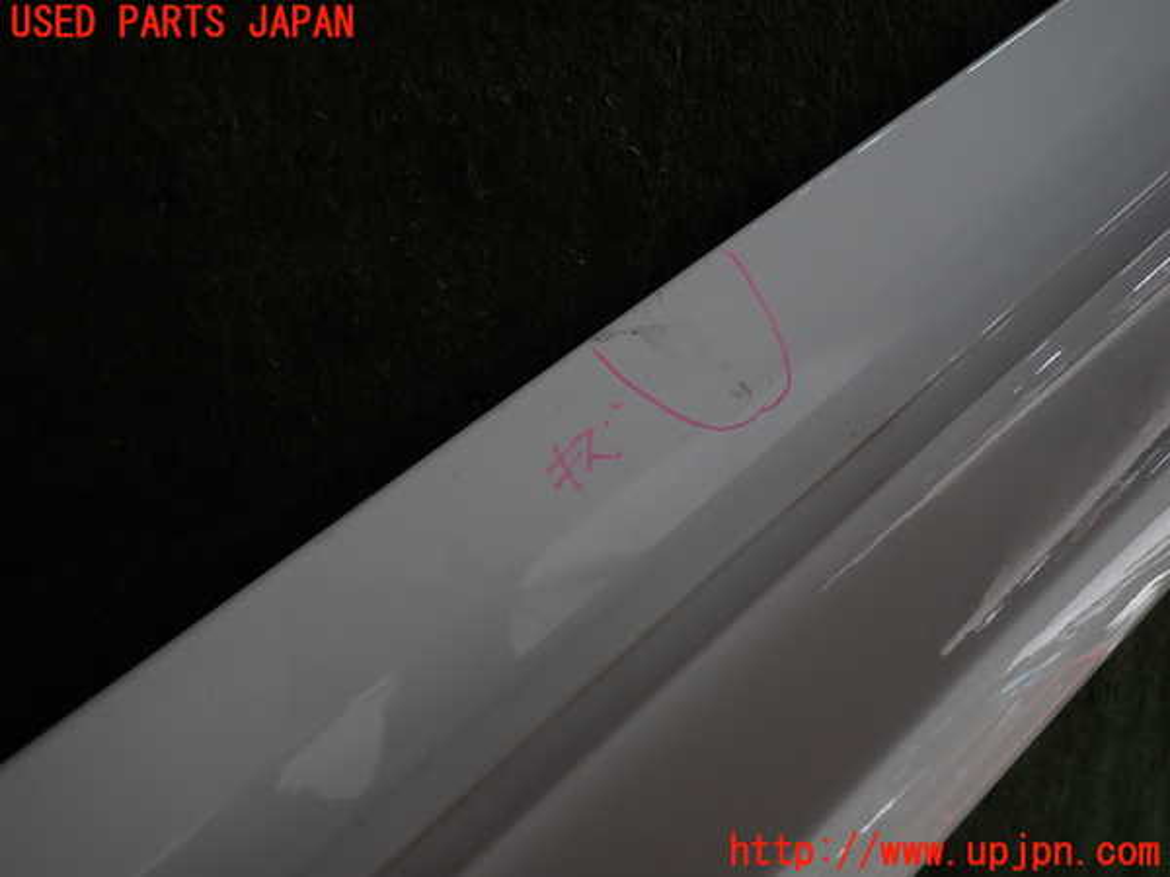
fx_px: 845
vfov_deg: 54.9
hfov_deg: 69.4
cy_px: 438
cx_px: 585
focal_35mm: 25
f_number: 2
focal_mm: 4.5
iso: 100
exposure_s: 1/100
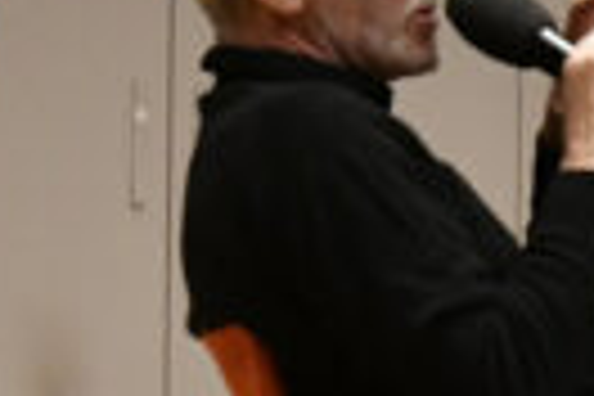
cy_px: -7
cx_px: 1377
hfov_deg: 4.7
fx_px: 7028
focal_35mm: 426
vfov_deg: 3.2
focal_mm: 55
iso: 3200
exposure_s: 1/125
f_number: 5
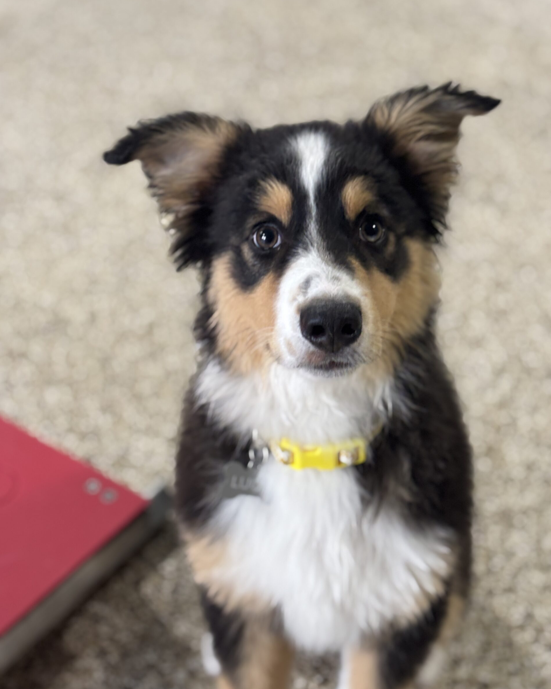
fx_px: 1121
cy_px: 323
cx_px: 279
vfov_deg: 34.1
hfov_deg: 27.6
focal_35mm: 55
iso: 125
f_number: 1.6
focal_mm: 5.96
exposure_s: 1/60
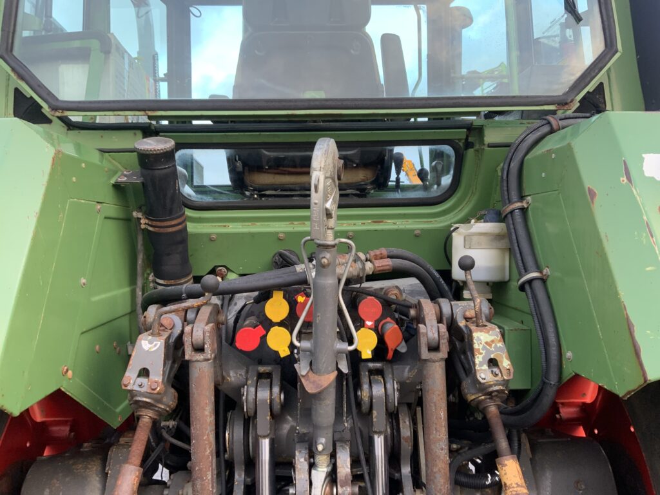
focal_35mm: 29
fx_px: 553
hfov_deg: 61.7
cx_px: 330
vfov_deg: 48.2
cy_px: 248
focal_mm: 3
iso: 64
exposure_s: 1/70
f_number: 1.8
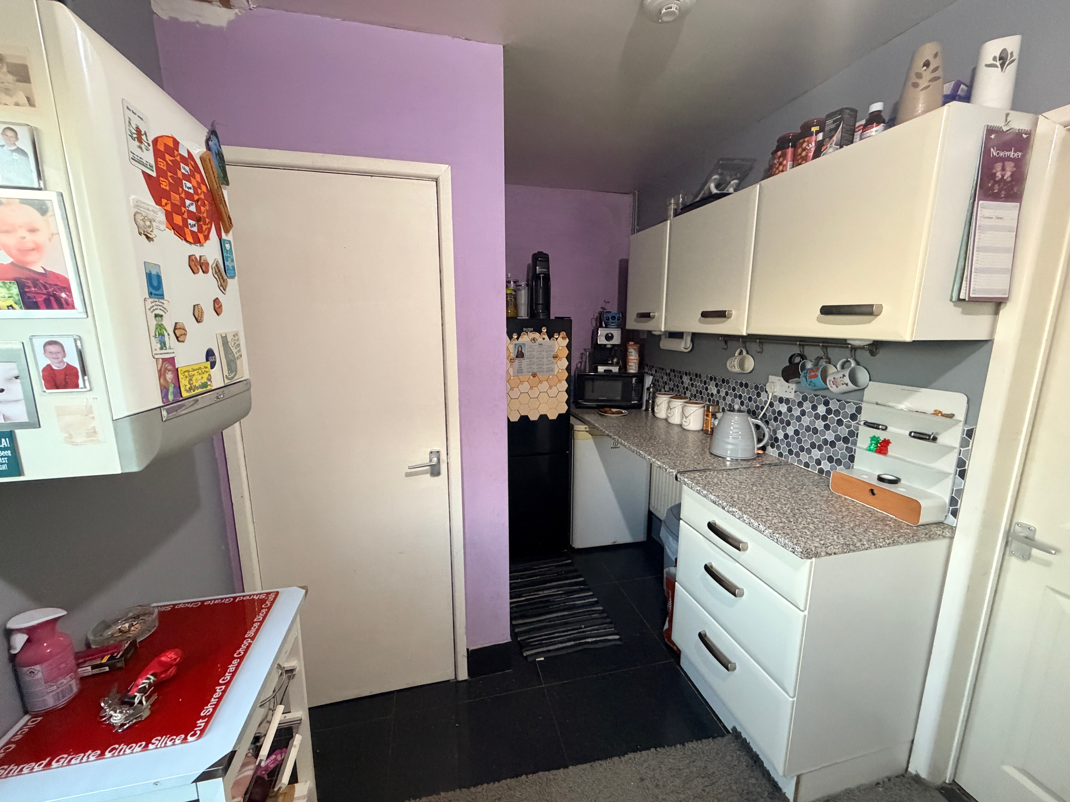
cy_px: 401
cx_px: 535
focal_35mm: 14
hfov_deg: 102.1
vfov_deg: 85.7
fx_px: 433
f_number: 2.2
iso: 500
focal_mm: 2.22
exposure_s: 1/50
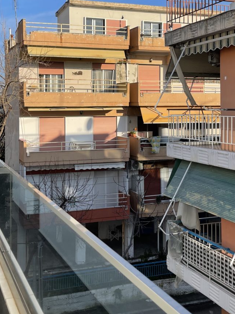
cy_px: 109
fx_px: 407
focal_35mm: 45
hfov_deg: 32.0
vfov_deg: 41.6
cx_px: 87
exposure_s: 1/2857
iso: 32
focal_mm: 5.1
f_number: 1.6
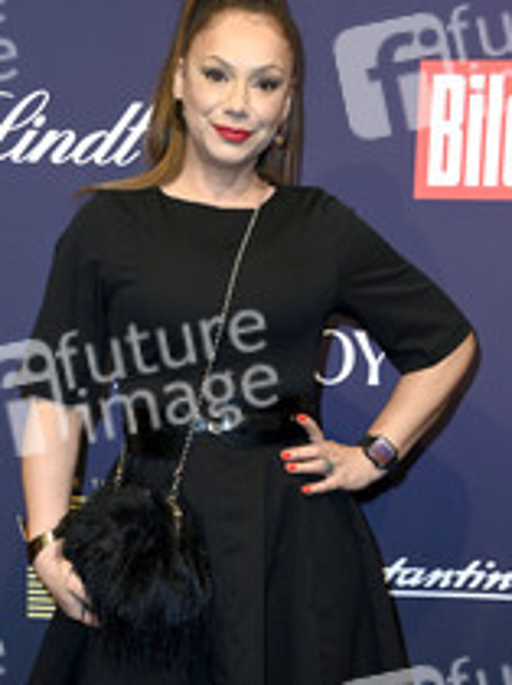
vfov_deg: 22.0
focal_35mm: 88
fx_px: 1739
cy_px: 551
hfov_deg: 16.7
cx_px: 205
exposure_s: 1/250
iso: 500
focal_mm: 48
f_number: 6.3
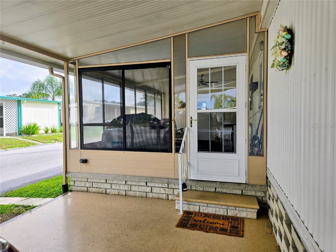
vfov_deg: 58.9
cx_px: 168
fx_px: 223
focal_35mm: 23
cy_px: 126
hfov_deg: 73.9
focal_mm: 5.4
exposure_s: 1/754
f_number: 1.8
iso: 25
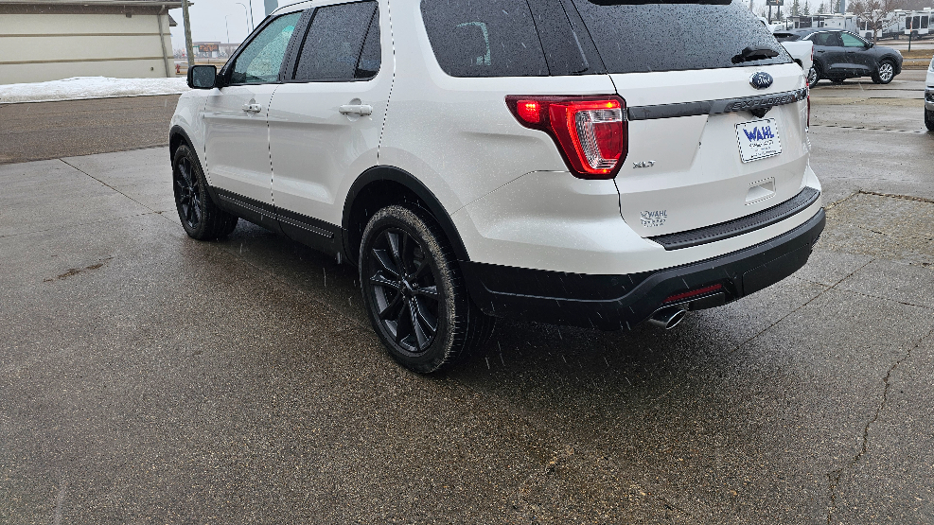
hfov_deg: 71.9
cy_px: 169
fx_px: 644
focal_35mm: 26
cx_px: 481
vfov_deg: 43.7
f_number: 1.7
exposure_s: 1/133
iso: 10
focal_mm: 6.3
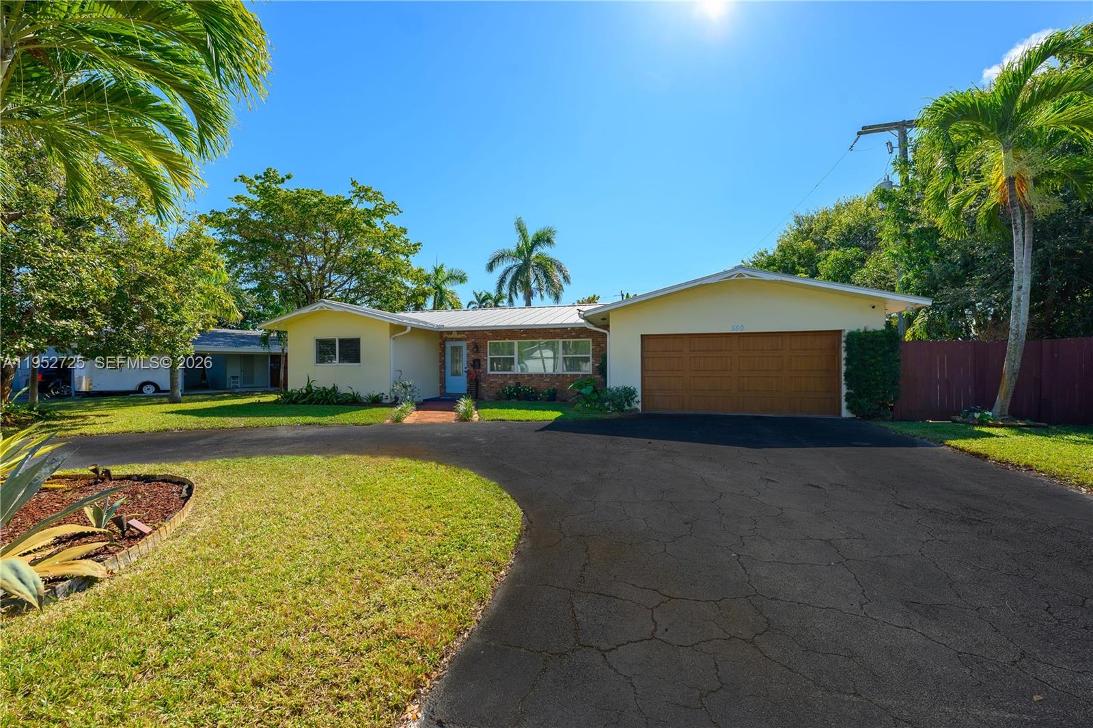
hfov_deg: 104.3
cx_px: 546
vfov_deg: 81.2
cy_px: 364
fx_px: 425
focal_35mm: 14
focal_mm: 14
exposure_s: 1/250
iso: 100
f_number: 7.1
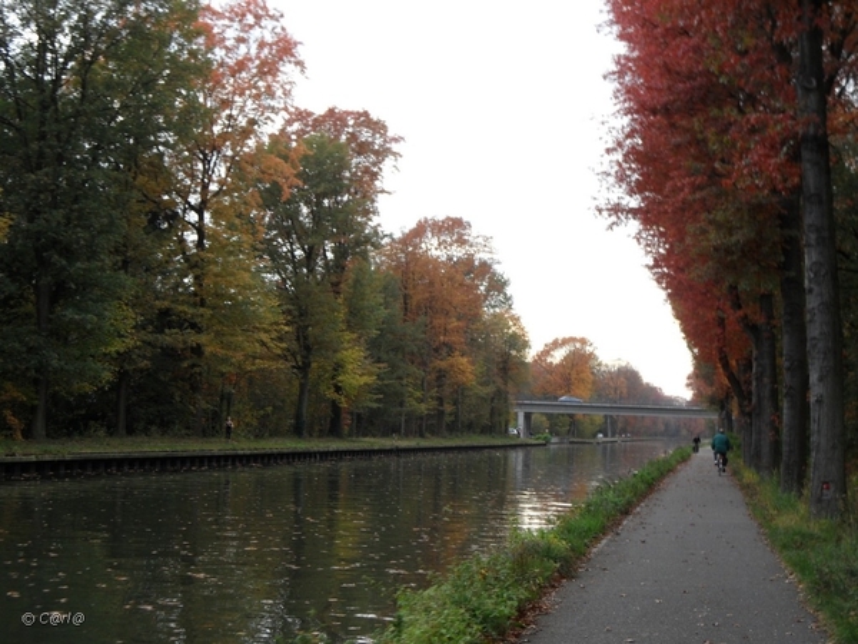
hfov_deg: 38.2
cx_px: 429
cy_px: 322
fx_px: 1239
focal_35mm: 50
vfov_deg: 29.1
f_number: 3.8
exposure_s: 1/90
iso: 100
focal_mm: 8.2
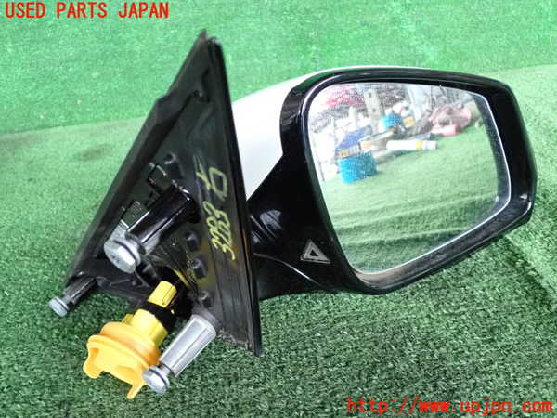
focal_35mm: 32
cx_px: 278
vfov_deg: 44.2
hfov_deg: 56.8
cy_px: 209
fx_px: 515
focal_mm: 5.79
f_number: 2.4
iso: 2000
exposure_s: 1/125
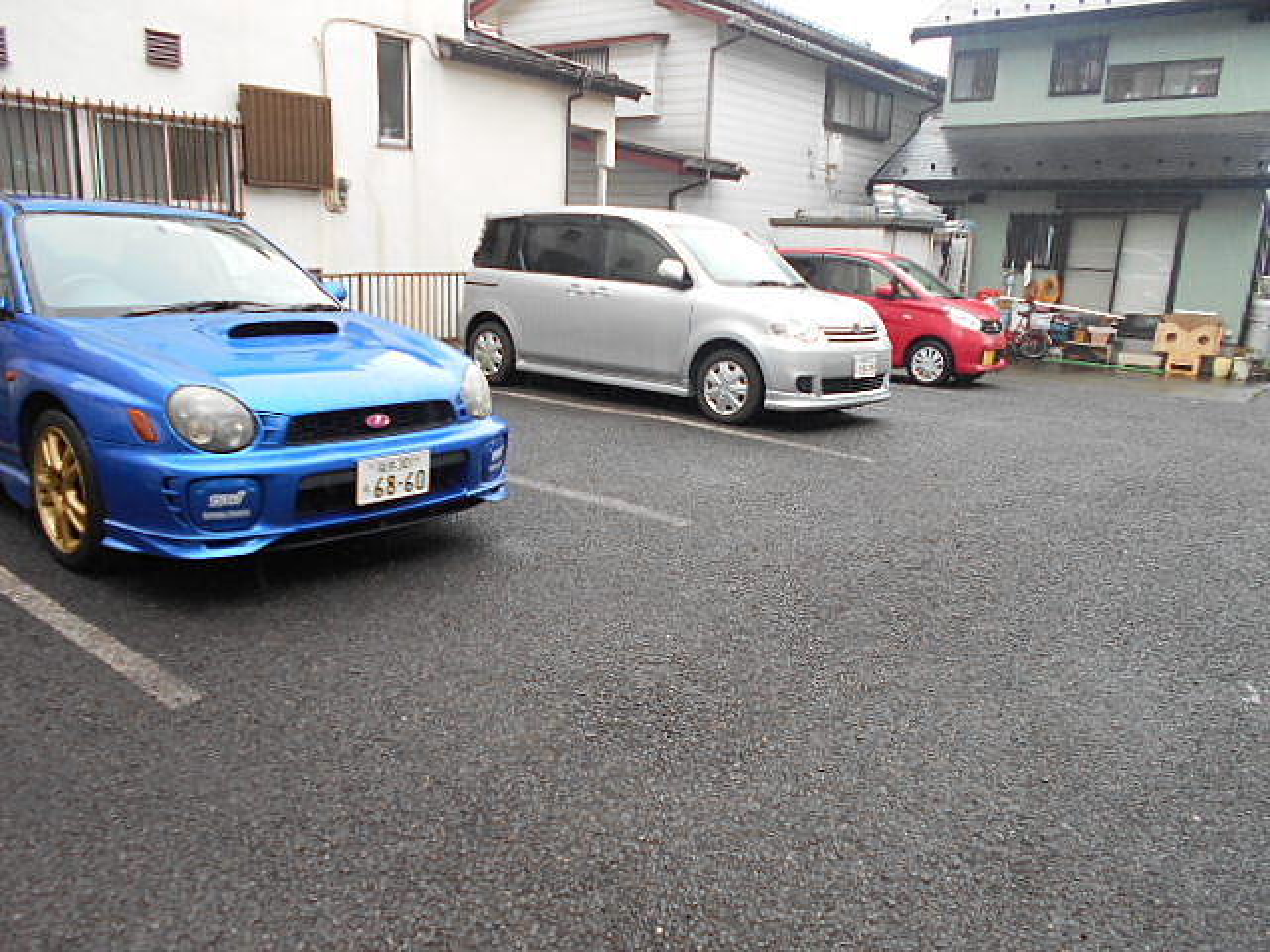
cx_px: 635
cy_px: 476
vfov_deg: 53.1
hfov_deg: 67.3
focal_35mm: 26
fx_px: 954
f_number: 3.2
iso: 80
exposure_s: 1/160
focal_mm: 4.6
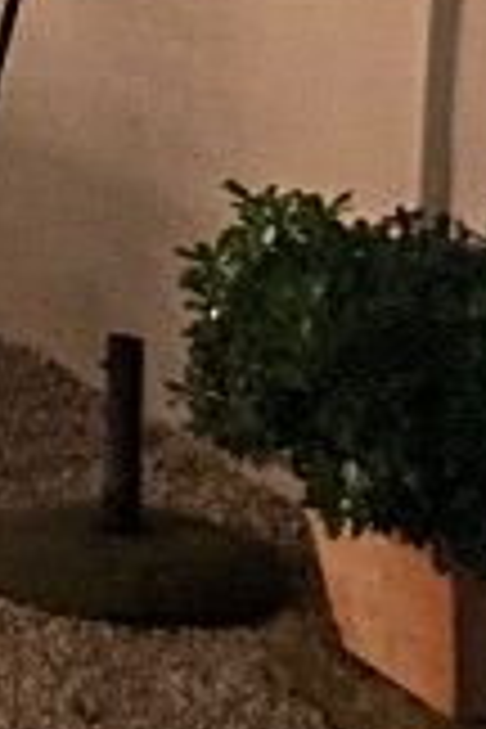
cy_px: -608
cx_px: -1382
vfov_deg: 9.7
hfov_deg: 5.9
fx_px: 4050
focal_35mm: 200
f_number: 1.8
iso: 800
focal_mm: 4.25
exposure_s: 1/8
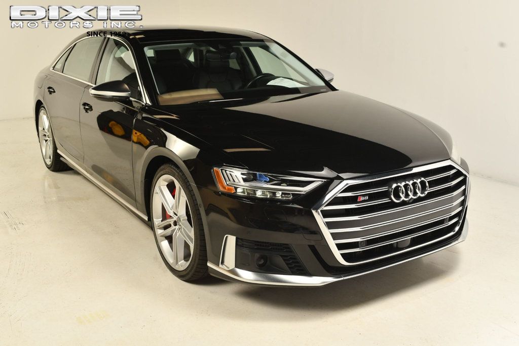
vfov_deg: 34.2
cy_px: 173
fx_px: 562
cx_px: 260
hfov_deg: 49.6
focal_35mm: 39
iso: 100
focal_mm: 26
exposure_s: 1/160
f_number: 10
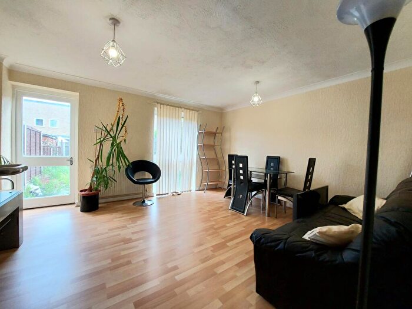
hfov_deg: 106.2
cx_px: 206
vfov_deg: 89.9
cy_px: 154
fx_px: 155
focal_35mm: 13
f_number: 2.2
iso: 100
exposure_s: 1/120
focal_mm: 1.74
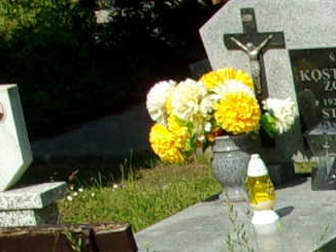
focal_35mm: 176
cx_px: 732
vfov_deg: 8.2
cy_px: 439
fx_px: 1707
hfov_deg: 10.2
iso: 80
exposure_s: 1/100
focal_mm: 5.1
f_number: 10.8
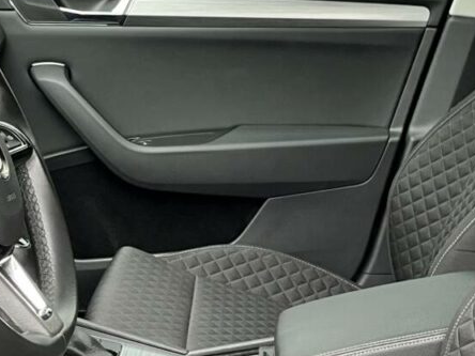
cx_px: 309
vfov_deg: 16.4
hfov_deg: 21.7
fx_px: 1235
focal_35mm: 90
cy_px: 159
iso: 125
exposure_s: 1/94
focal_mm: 5.1
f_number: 1.6
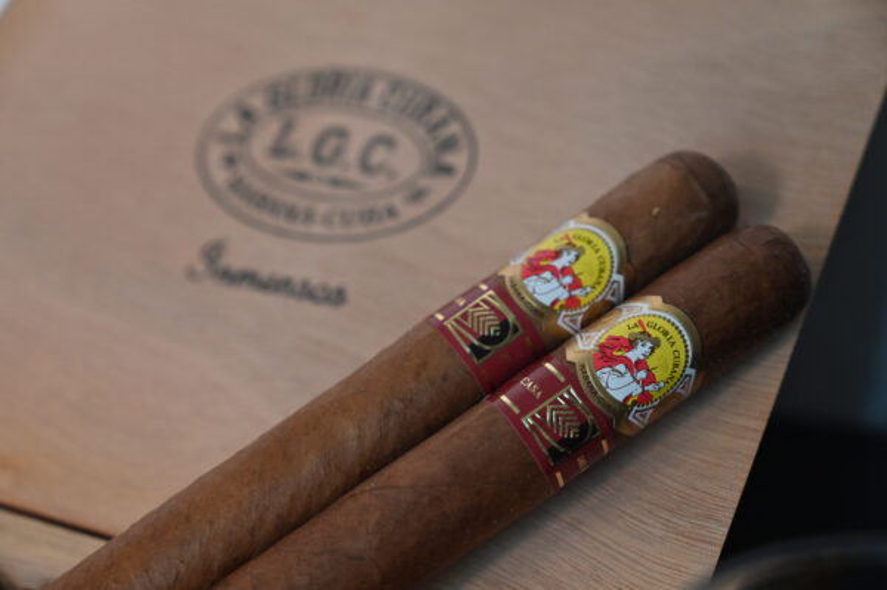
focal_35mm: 70
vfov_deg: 19.4
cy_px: 295
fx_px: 1723
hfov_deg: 28.9
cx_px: 444
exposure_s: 1/200
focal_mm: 70
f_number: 4.5
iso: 1600
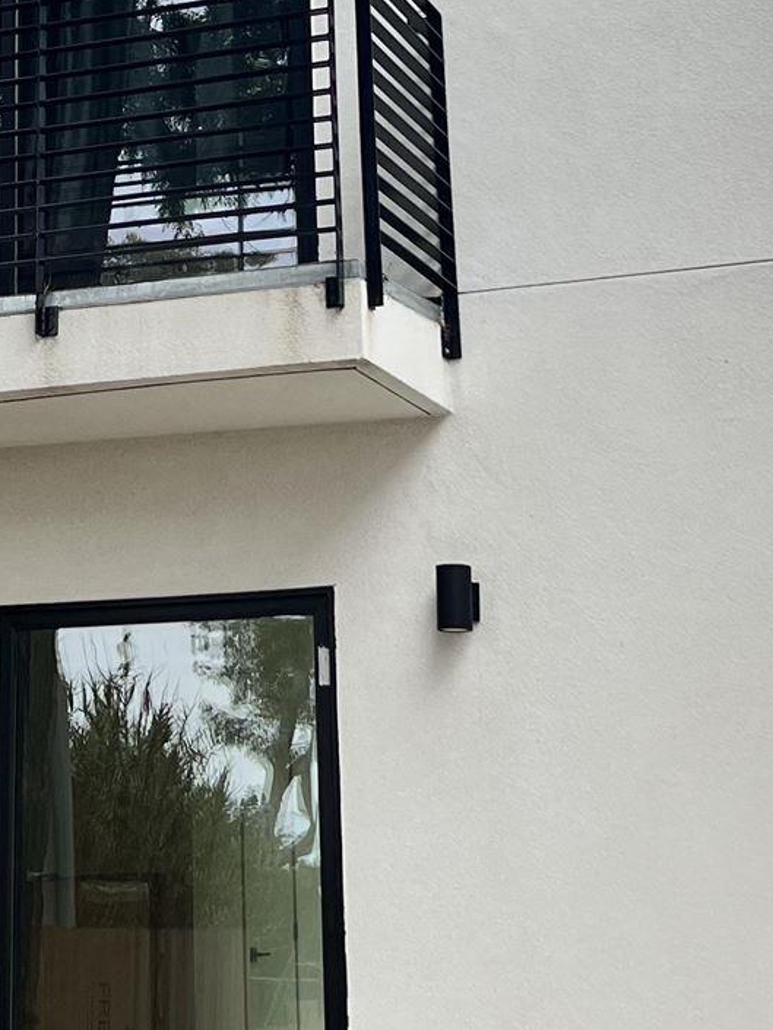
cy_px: 96
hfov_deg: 17.2
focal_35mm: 85
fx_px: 2530
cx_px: 148
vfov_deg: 22.4
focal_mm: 5.7
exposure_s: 1/1751
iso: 50
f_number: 1.5
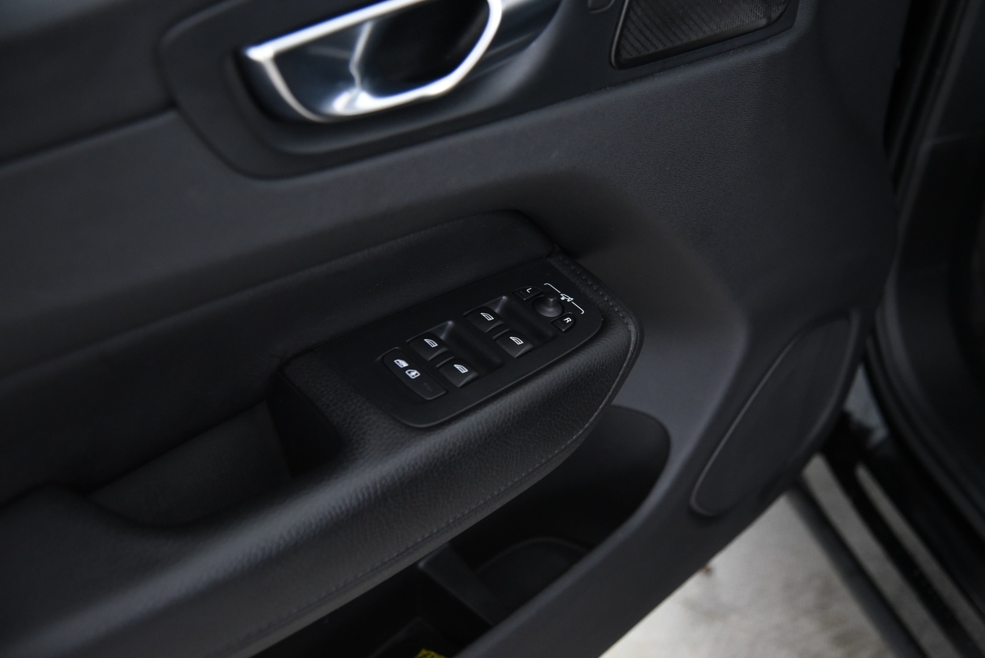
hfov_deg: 41.1
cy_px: 329
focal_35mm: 48
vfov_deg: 28.1
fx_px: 1314
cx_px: 492
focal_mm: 48
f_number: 4
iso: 4000
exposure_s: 1/30
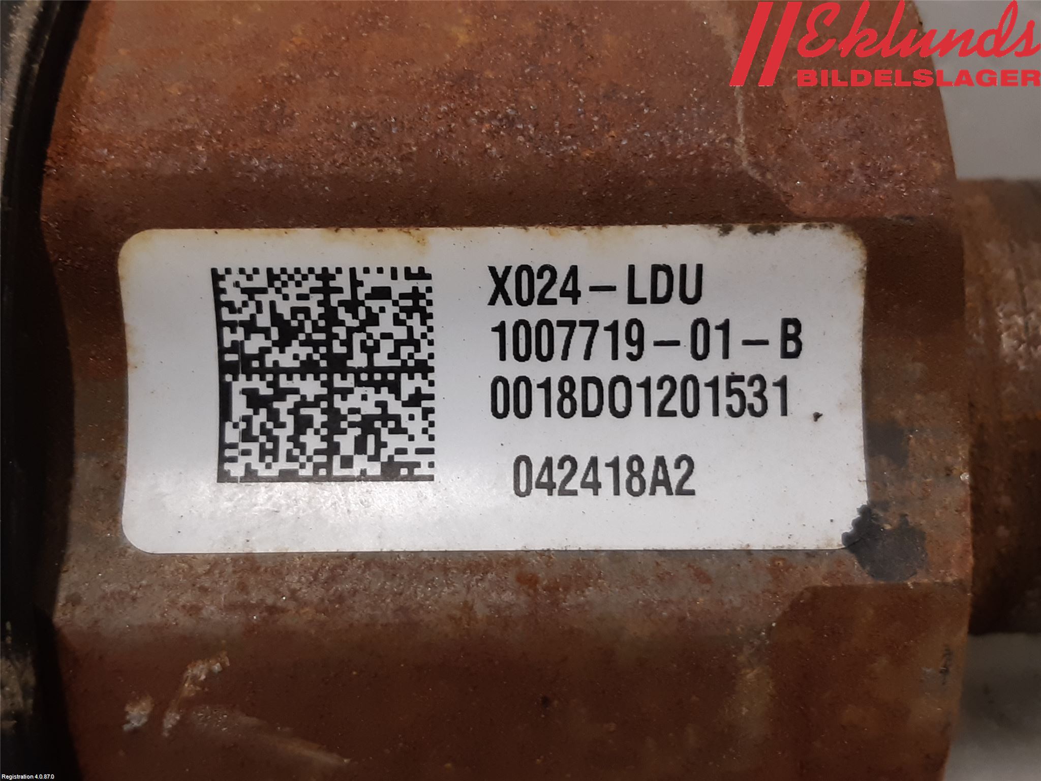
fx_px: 782
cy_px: 390
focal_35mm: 26
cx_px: 520
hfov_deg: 67.3
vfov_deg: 53.1
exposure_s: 1/50
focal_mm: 3.93
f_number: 1.7
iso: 100
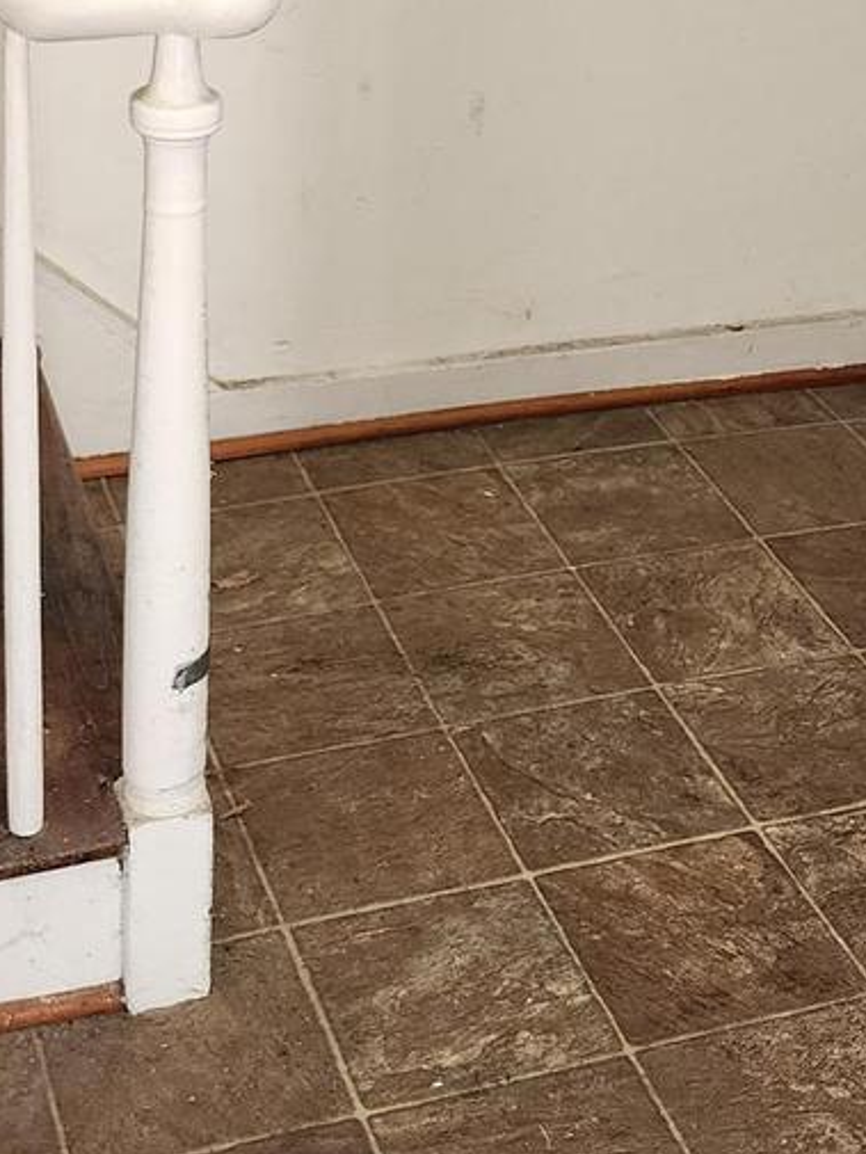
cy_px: 210
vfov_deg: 27.2
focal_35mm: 70
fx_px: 2334
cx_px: 430
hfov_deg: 21.0
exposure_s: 1/120
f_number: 1.8
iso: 250
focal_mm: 6.4
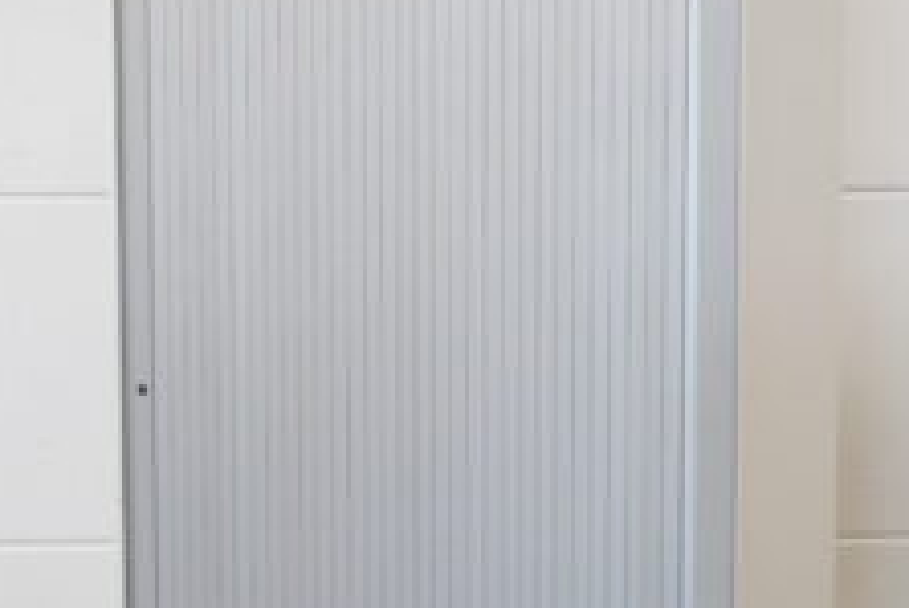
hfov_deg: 18.1
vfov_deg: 12.1
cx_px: 477
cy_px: 400
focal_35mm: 113
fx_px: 2855
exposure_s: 1/160
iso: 5000
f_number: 6.3
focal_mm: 42
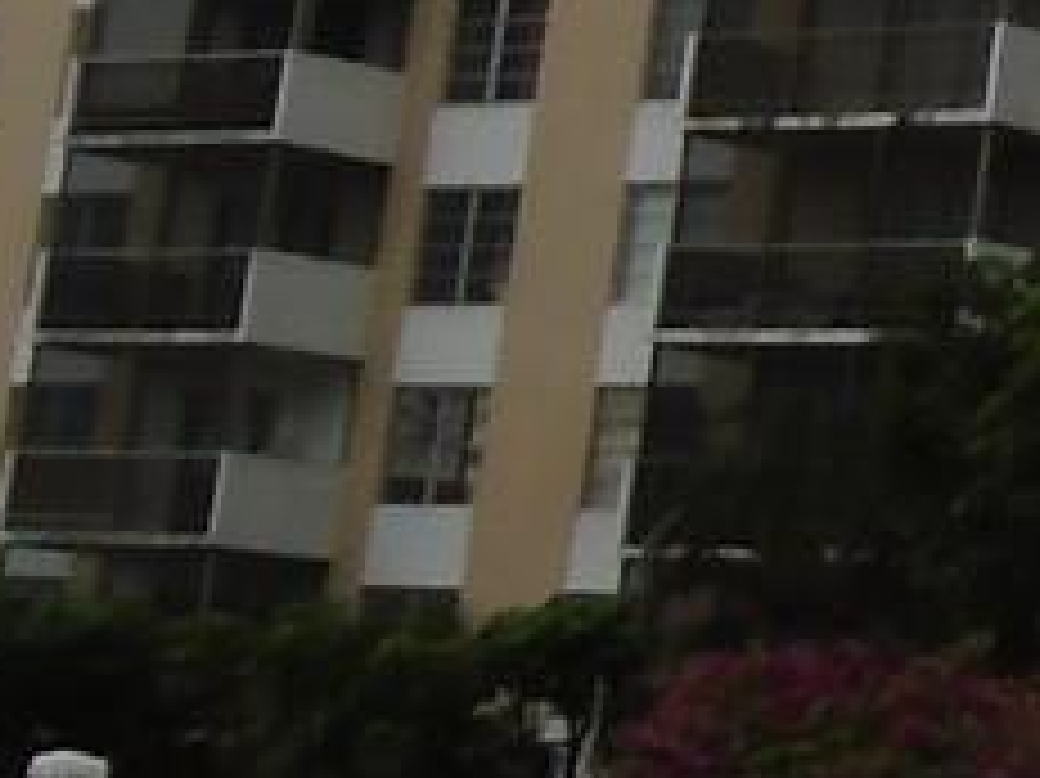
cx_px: 2778
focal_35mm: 180
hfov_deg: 9.4
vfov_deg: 8.2
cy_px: -153
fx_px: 5405
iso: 100
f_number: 3.2
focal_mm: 4.6
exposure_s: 1/800
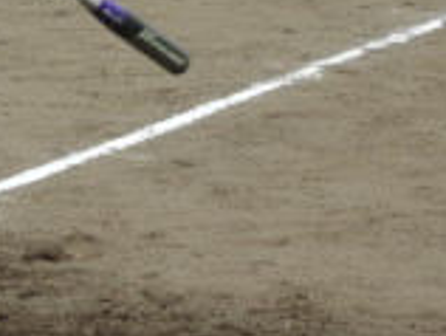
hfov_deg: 5.5
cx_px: -3
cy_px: 121
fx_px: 4645
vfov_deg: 4.1
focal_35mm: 360
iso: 100
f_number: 4.8
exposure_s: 1/800
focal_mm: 17
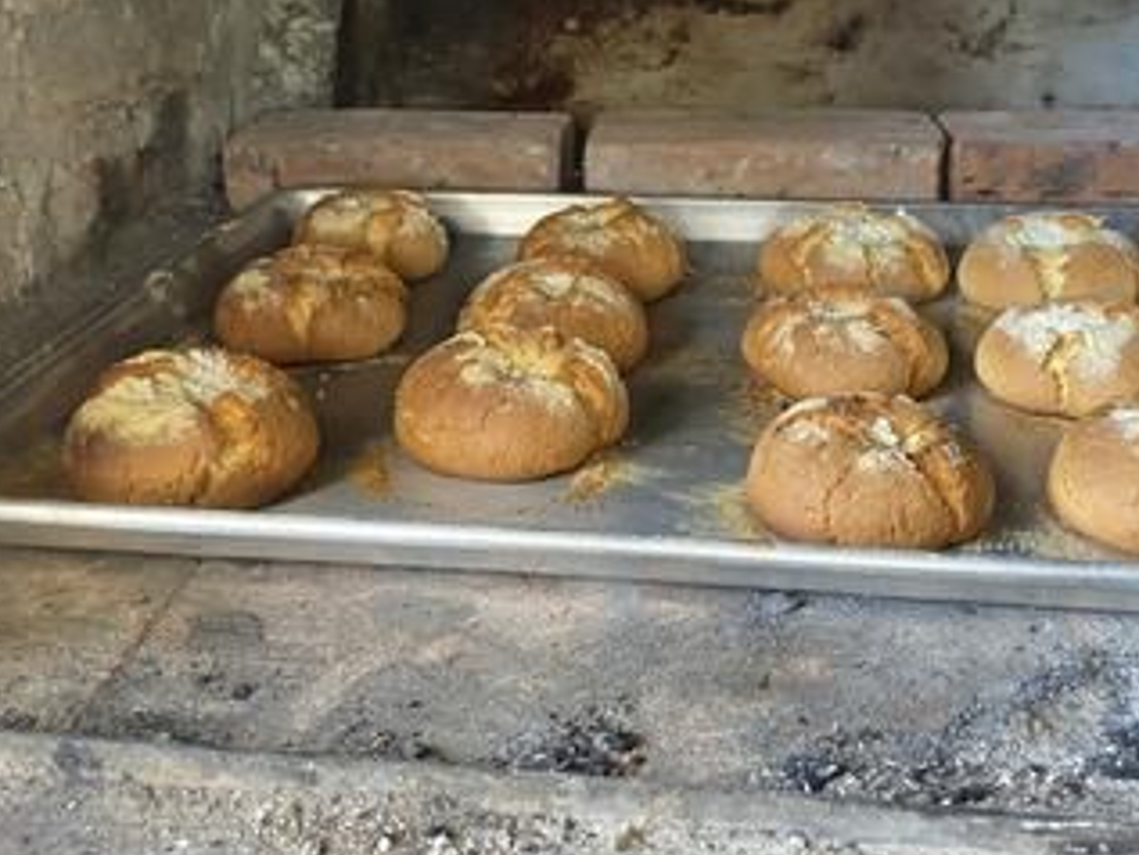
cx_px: 582
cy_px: 314
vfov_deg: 34.9
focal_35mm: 41
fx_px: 1350
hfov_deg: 45.8
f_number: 1.8
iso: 200
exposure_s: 1/60
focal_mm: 4.25
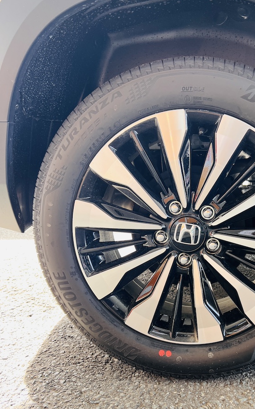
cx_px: 183
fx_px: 400
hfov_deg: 34.8
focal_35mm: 36
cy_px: 264
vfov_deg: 53.2
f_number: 1.5
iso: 64
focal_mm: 5.7
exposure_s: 1/121
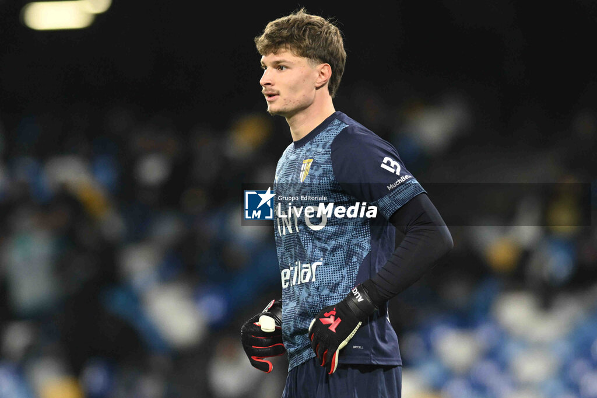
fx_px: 7460
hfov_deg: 4.6
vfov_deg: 3.1
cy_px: 199
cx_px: 298
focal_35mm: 450
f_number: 4
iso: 2500
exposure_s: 1/1000
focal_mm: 300
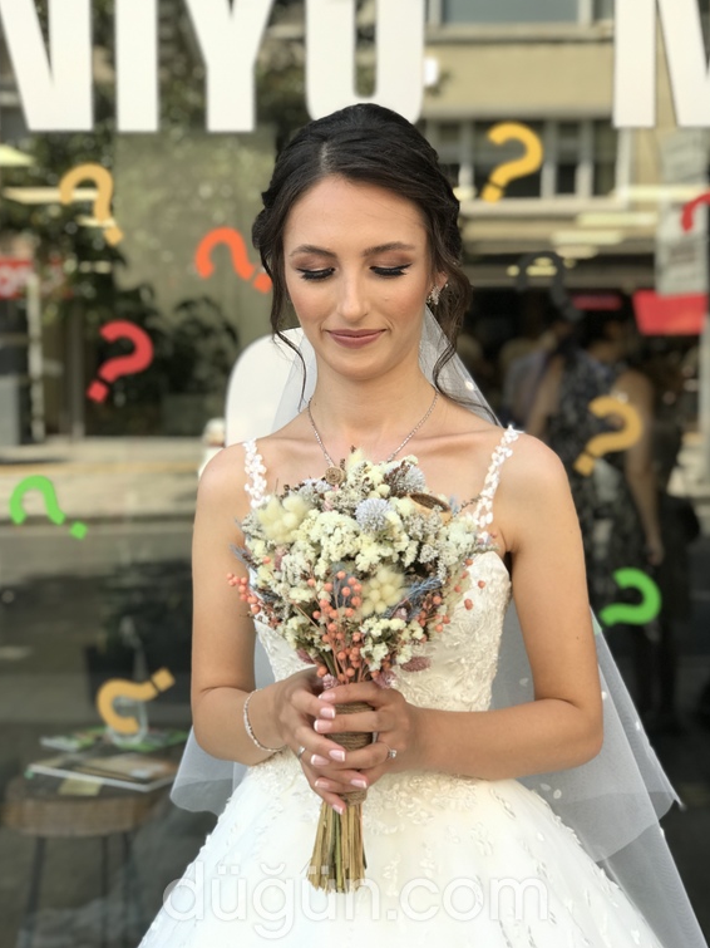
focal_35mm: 58
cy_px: 473
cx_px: 355
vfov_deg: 33.2
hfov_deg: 25.2
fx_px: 1587
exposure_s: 1/100
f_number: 2.8
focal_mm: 6.6
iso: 20
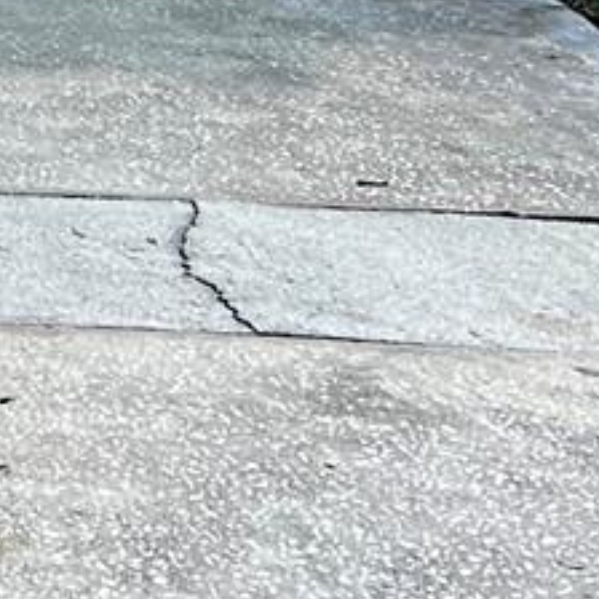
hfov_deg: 9.4
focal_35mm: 164
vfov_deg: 9.2
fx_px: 3211
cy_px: -995
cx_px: -861
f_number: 1.5
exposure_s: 1/1553
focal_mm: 5.7
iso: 50
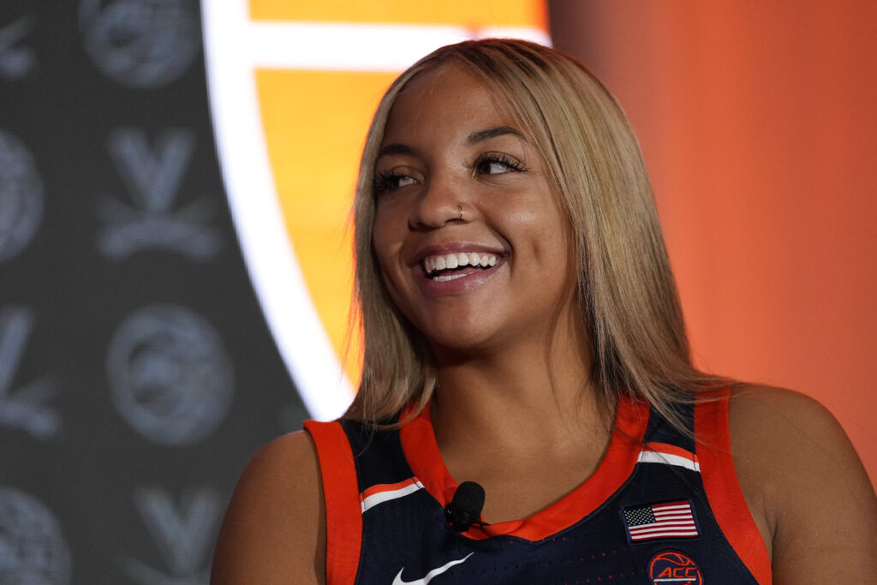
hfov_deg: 6.9
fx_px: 7309
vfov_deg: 4.6
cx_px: 438
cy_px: 292
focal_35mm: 300
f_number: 2.8
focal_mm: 300
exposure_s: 1/400
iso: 4000
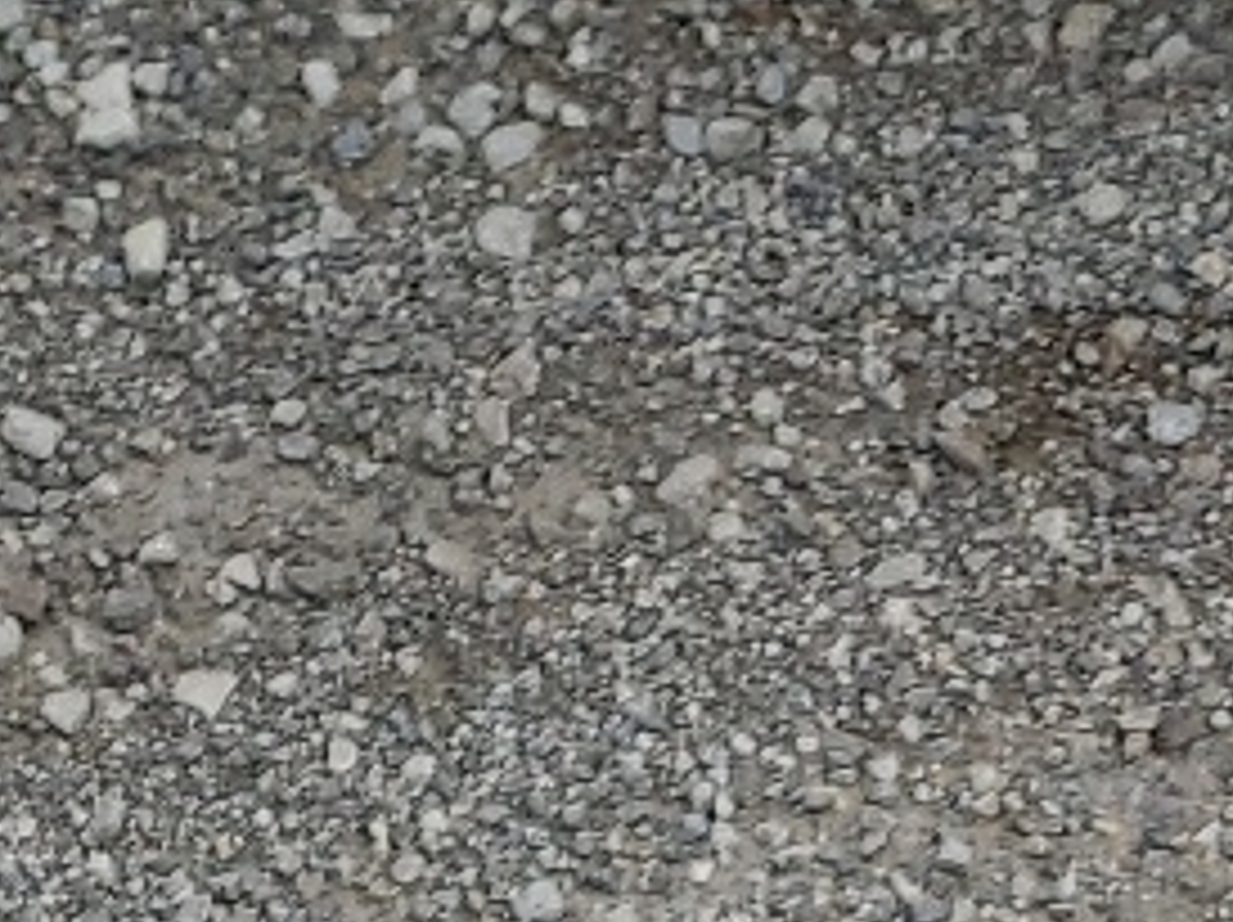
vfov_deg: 8.5
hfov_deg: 12.9
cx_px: 1004
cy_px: 2564
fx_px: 5409
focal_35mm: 152
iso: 50
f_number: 1.5
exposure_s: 1/2000
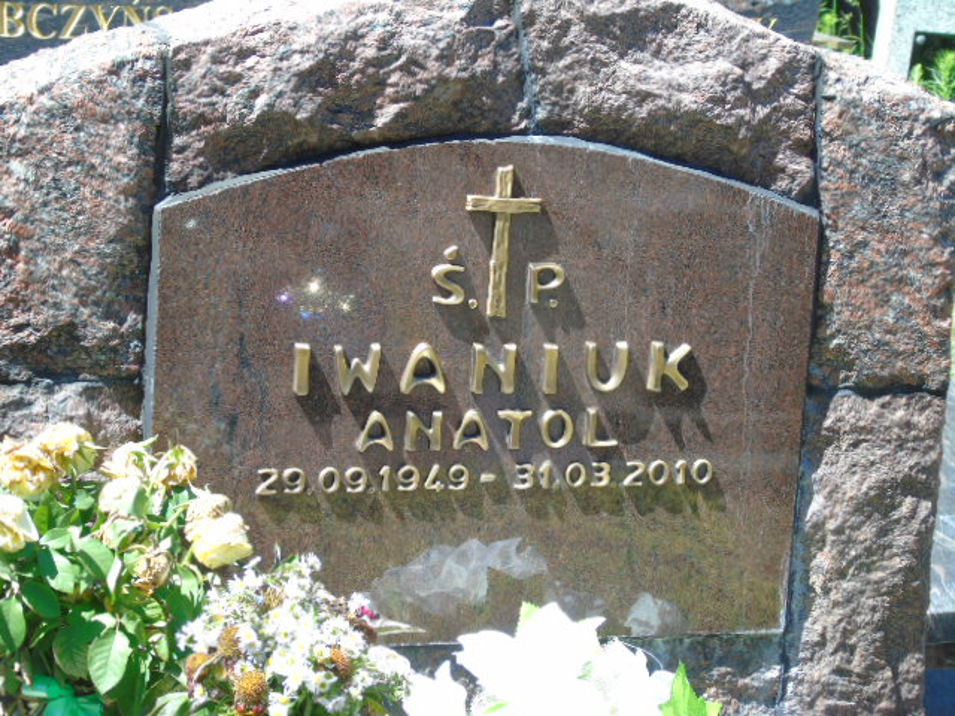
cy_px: 358
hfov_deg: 18.2
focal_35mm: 108
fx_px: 2980
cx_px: 478
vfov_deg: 13.7
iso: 80
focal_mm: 19
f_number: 4.4
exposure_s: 1/100
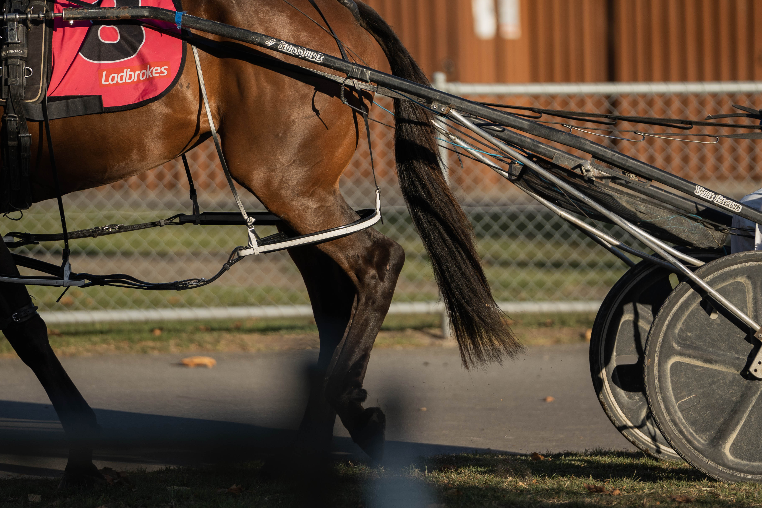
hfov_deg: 6.4
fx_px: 6836
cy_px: 242
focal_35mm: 323
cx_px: 358
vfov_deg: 4.3
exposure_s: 1/2500
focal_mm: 200
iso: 320
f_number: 2.8
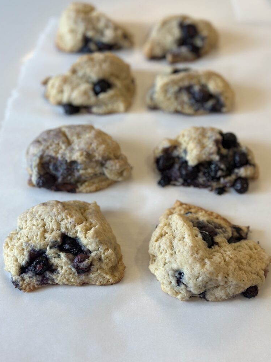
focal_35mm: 49
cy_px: 178
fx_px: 512
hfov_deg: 29.7
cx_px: 136
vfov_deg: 38.9
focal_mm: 6.86
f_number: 1.78
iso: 125
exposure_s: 1/120
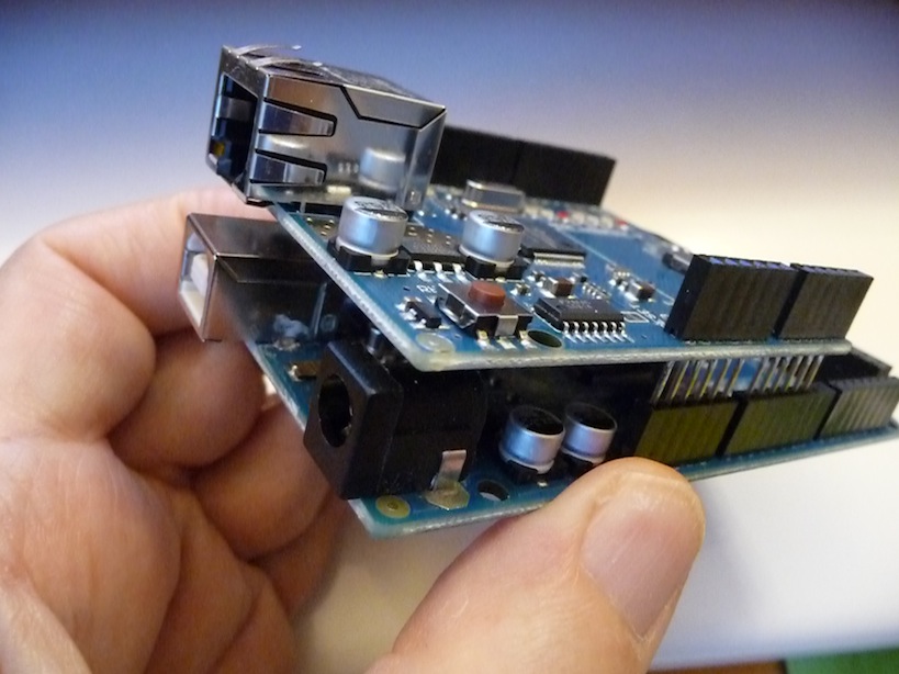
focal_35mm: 28
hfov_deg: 63.5
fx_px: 727
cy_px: 337
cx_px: 450
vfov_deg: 49.7
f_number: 3.3
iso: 1600
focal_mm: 4.7
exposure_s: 1/80
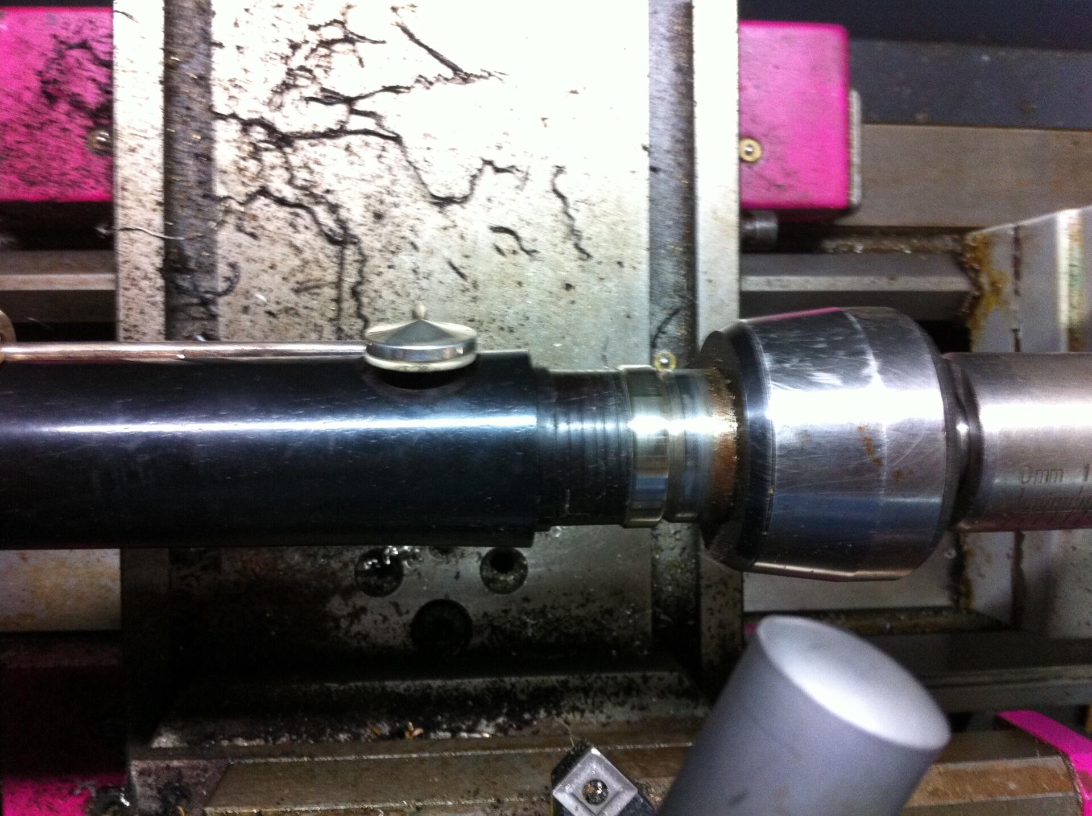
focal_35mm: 35
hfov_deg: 52.7
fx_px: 1102
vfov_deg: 40.6
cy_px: 408
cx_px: 546
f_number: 2.8
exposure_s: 1/15
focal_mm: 3.85
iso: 250
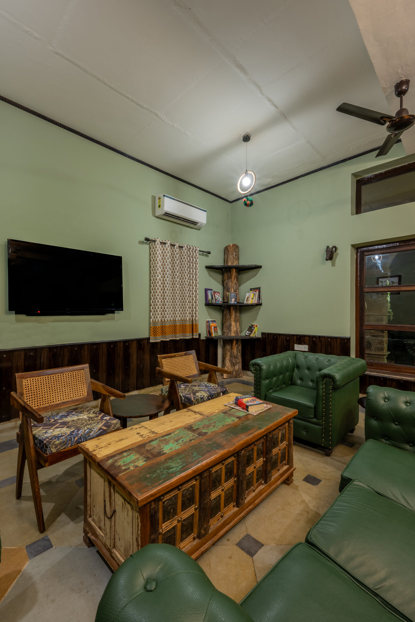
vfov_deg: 96.7
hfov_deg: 73.8
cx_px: 208
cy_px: 311
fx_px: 277
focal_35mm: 16
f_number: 11
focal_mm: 16
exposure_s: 1/1.67
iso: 100
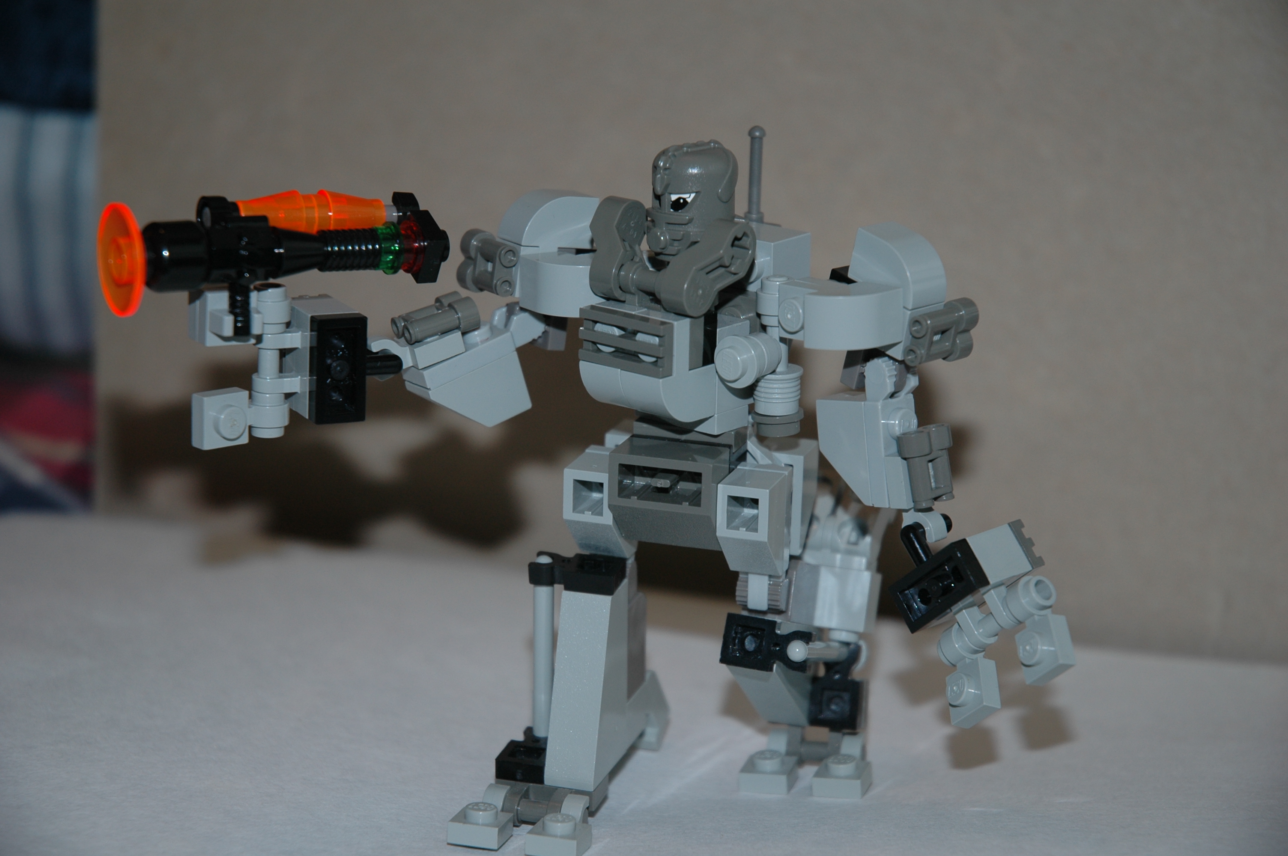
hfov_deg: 19.5
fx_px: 3753
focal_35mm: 105
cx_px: 644
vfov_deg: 13.0
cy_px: 428
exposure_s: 1/60
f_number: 4.5
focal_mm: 70
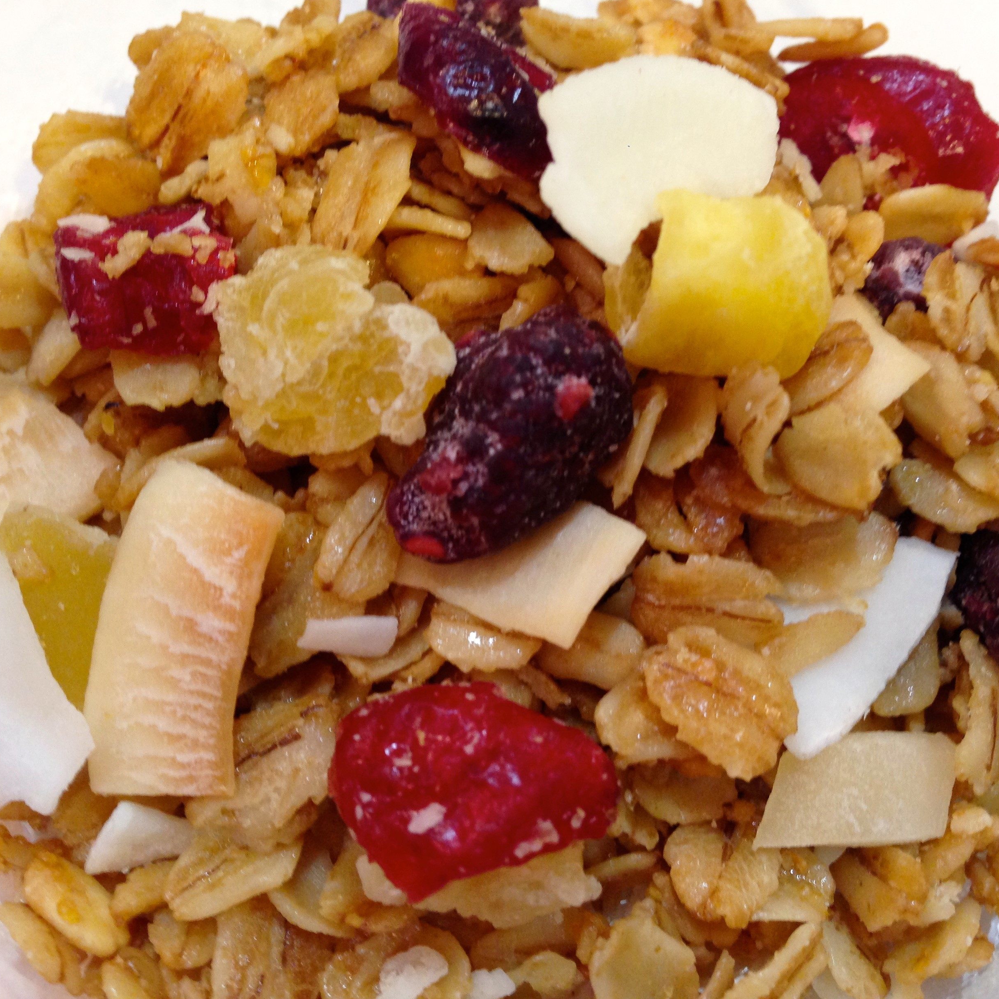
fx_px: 1273
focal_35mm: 39
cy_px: 499
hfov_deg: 42.8
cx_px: 525
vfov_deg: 42.8
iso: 125
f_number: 2.4
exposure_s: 1/20
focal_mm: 4.13
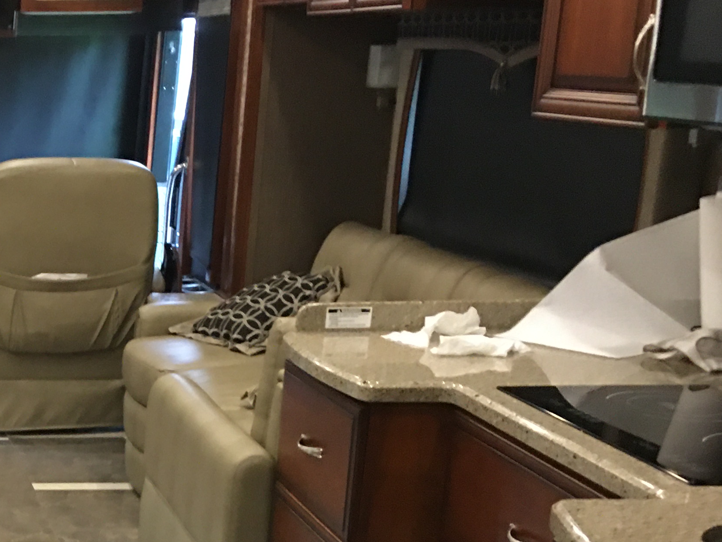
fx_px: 1460
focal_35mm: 70
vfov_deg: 20.4
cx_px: -130
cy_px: 521
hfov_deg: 25.2
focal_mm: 4.15
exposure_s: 1/10
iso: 100
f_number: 2.2
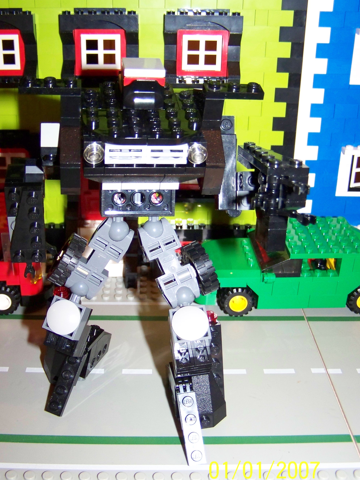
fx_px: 610
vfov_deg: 42.9
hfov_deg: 32.8
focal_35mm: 44
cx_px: 156
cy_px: 232
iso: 200
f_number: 2.8
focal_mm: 6.3
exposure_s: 1/30
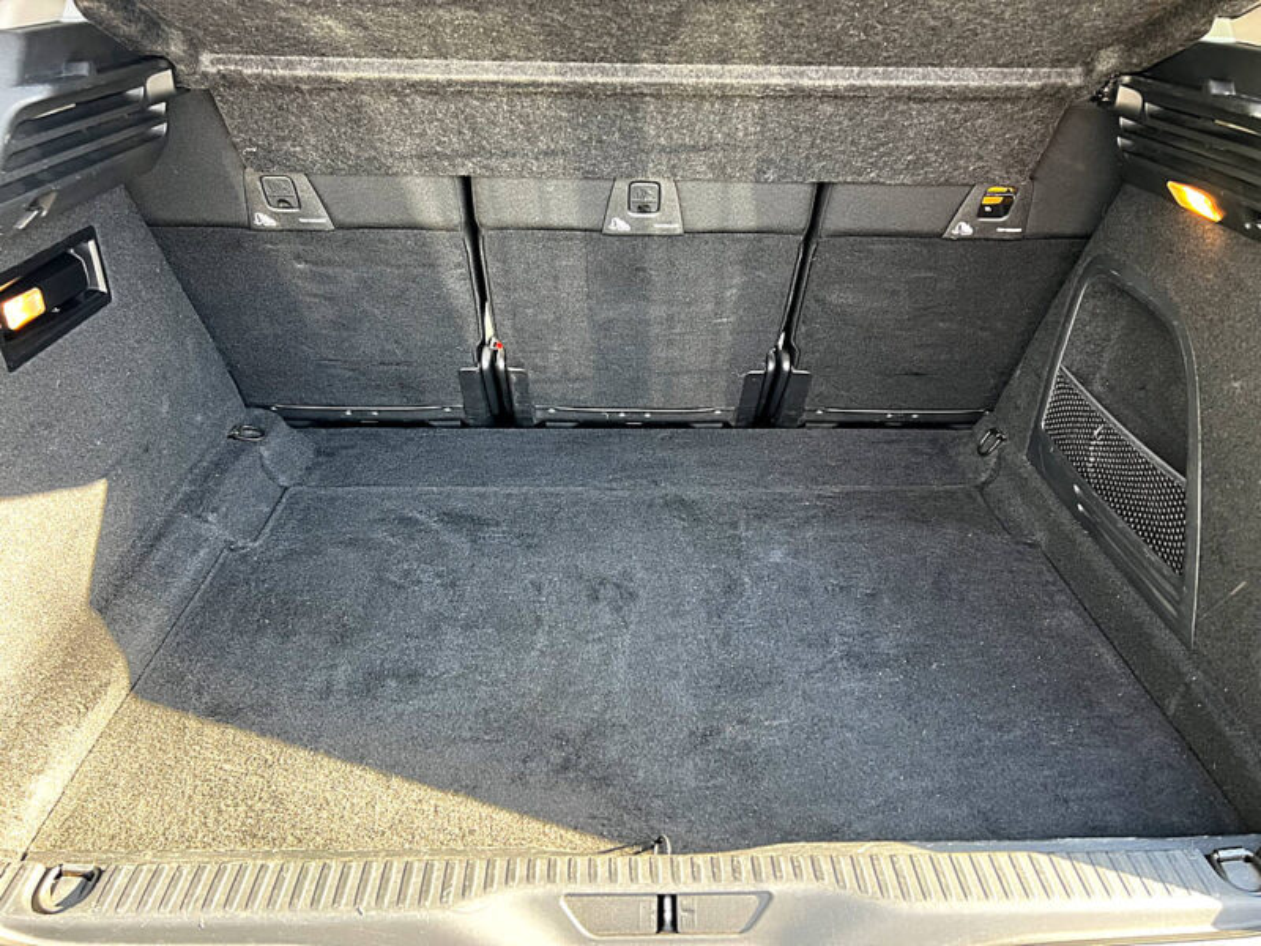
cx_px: 630
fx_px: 947
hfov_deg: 67.3
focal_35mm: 26
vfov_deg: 53.1
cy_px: 473
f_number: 1.5
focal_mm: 5.7
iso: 125
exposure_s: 1/66
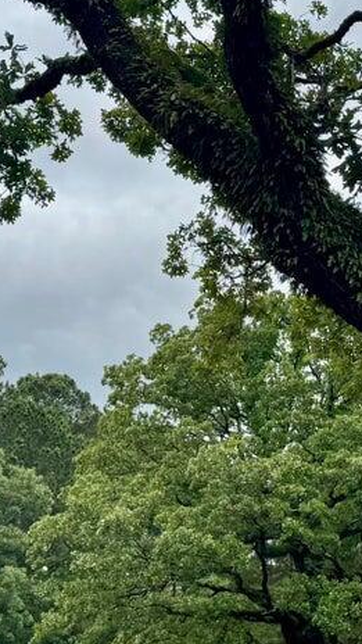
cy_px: 291
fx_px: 1314
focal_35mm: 77
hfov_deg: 15.6
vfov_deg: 27.5
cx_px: 273
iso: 80
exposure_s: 1/4310
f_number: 1.78
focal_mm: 6.76
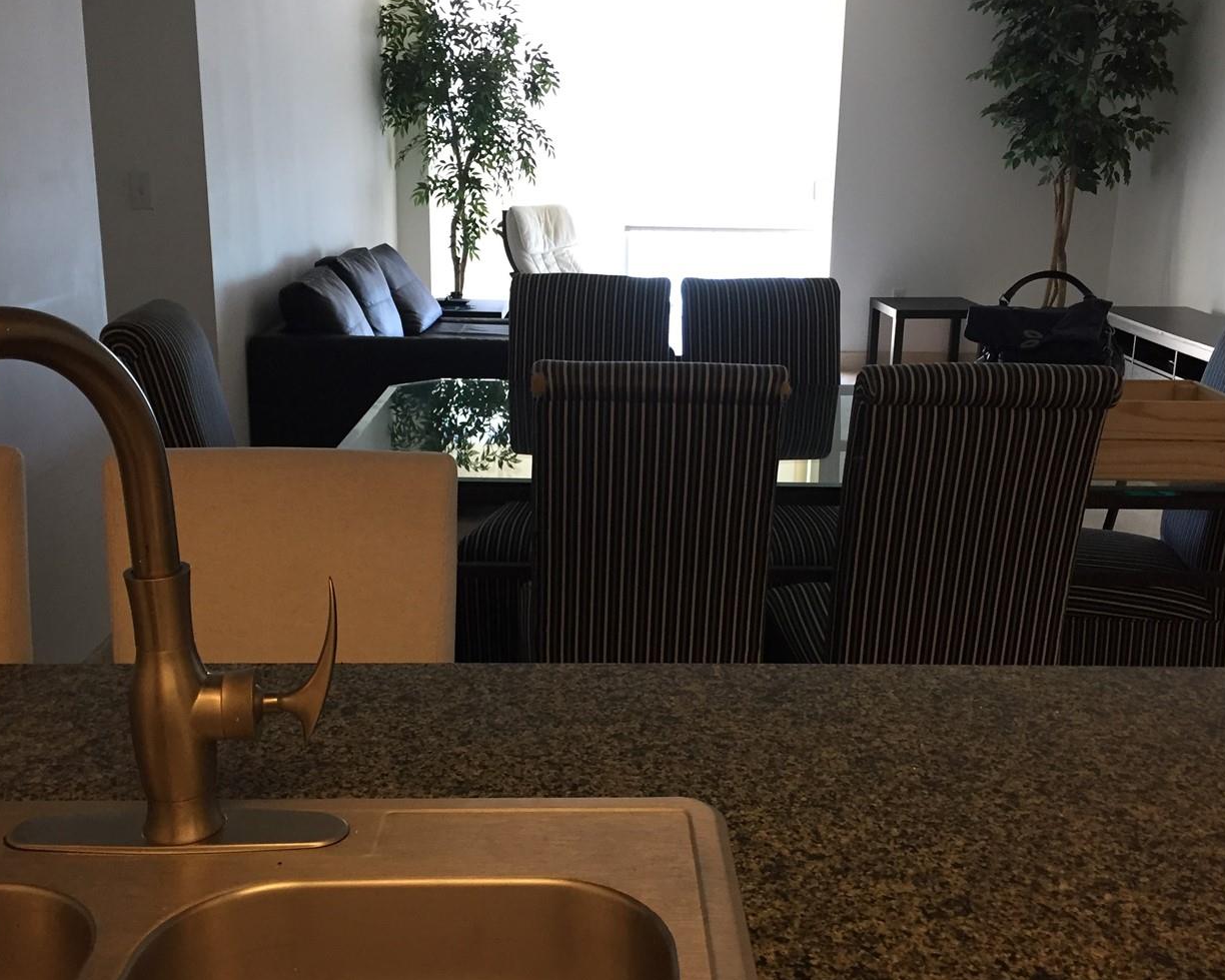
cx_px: 614
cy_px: 496
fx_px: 1341
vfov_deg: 40.1
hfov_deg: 49.1
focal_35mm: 37
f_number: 2.2
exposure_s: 1/30
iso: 125
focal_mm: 4.15
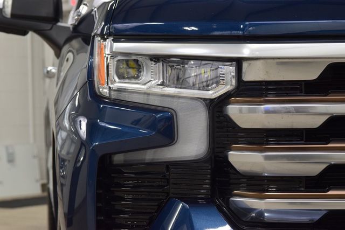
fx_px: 1006
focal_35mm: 105
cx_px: 172
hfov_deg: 19.5
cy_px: 115
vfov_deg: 13.0
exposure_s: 1/30
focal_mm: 70
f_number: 7.1
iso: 1000
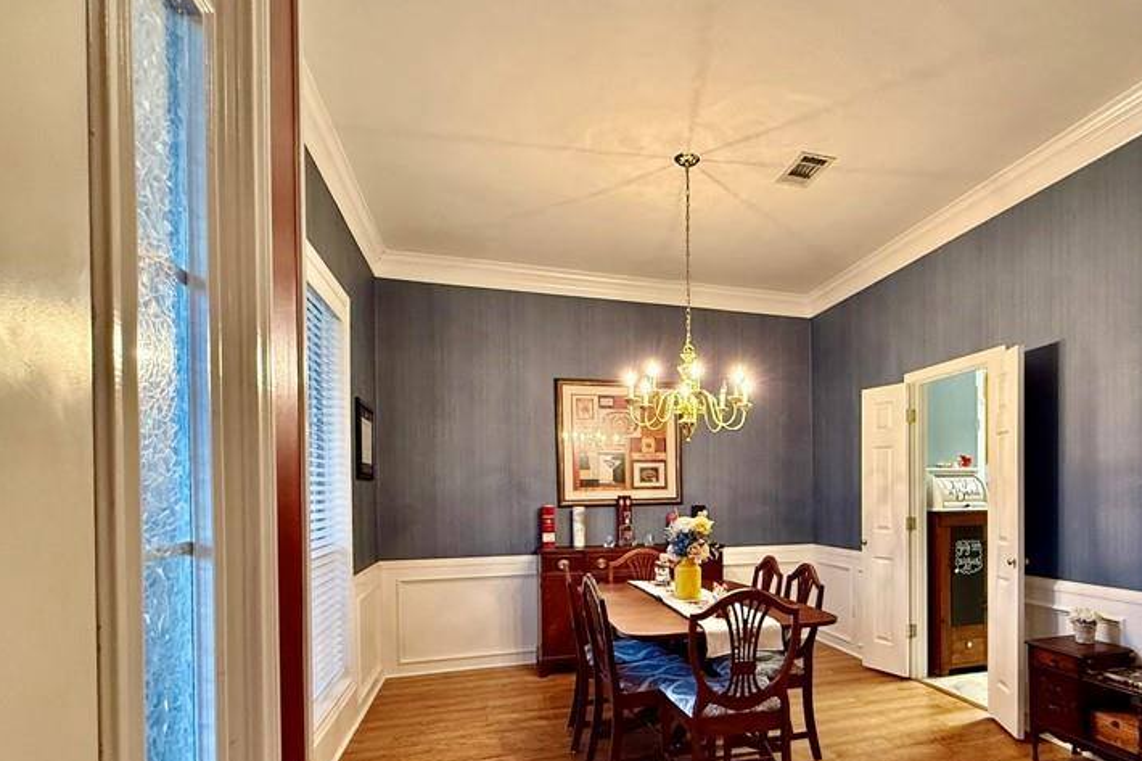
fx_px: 666
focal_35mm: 21
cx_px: 743
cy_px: 502
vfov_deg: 58.2
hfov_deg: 79.1
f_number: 2.2
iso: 640
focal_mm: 2.22
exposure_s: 1/60
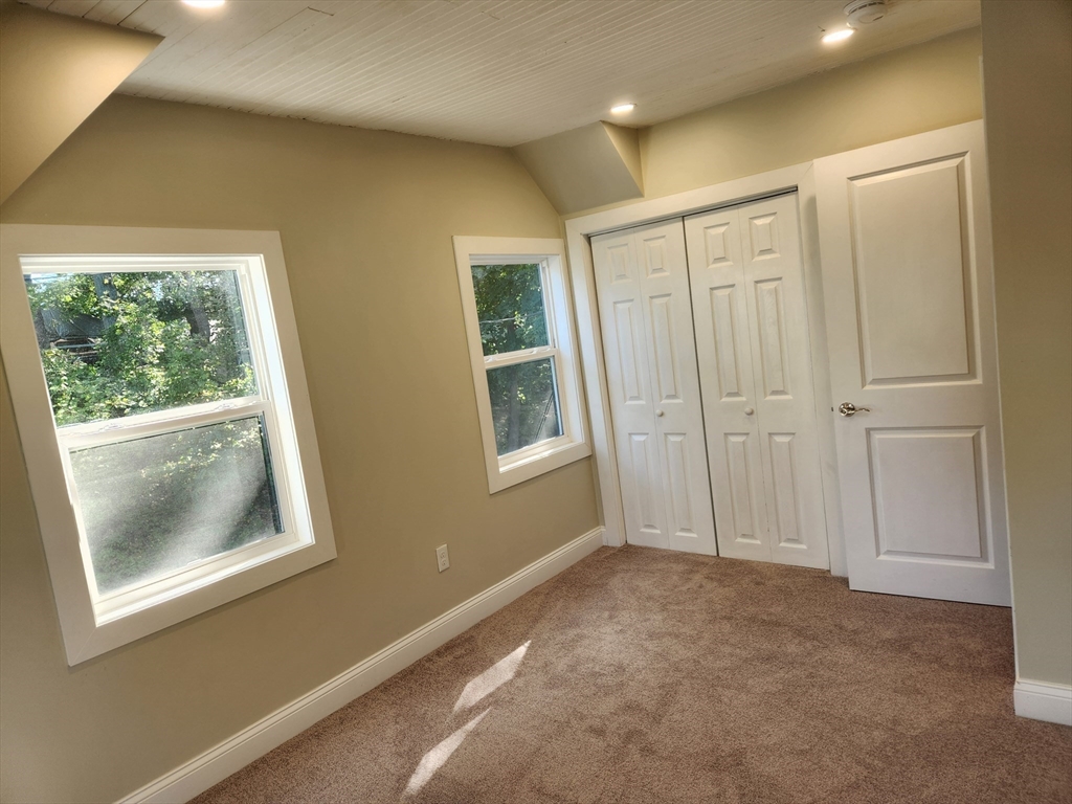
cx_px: 536
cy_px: 402
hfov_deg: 73.9
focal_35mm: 23
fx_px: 712
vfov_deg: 58.9
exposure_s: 1/120
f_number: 1.8
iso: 50
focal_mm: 5.4
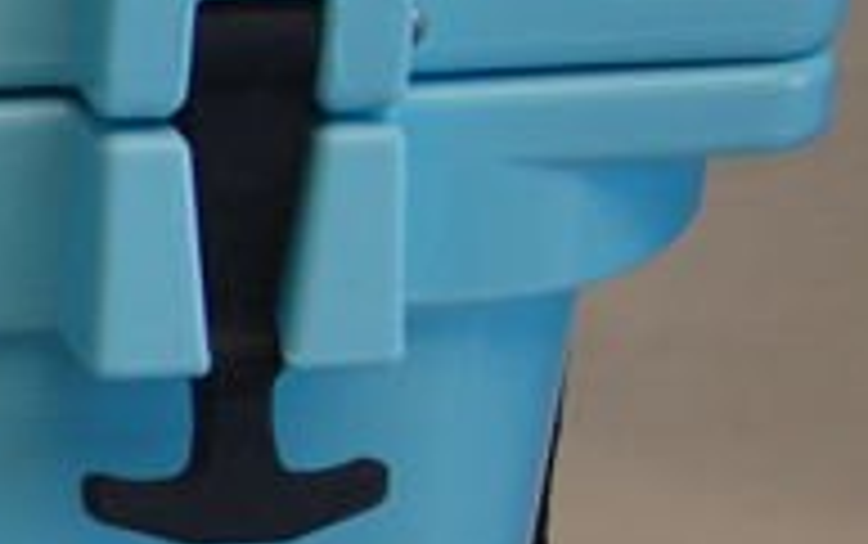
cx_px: -940
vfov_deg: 7.6
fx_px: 4049
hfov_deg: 11.0
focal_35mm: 171
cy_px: 616
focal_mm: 24
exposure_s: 1/125
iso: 500
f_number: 3.8
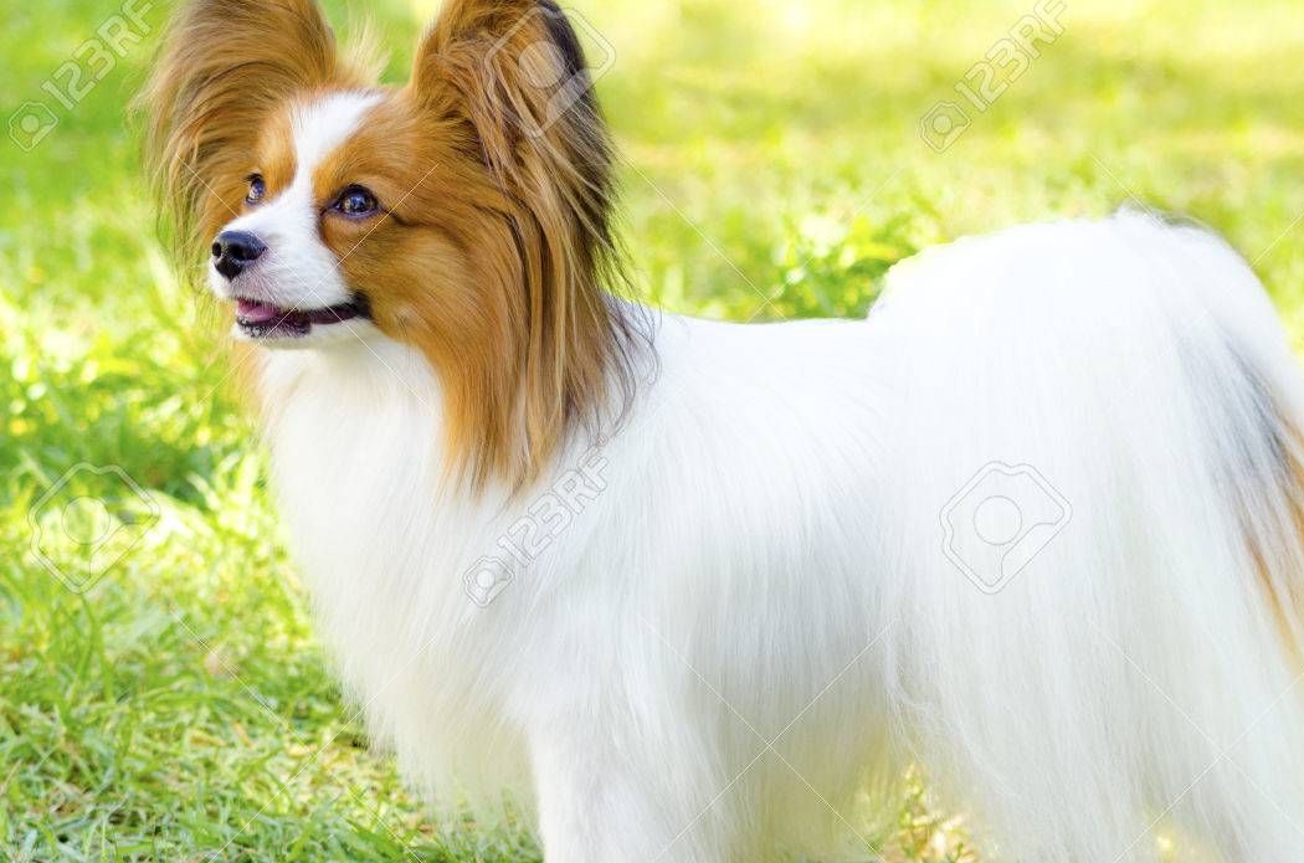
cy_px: 474
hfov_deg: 15.8
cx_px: 767
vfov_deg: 10.5
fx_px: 4698
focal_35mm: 130
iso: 200
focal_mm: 70
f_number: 5
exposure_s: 1/800
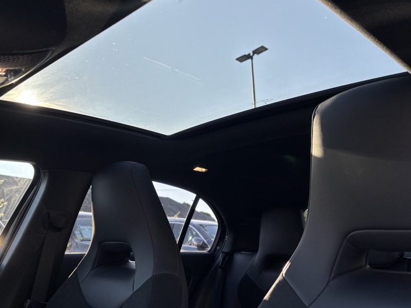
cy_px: 128
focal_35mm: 33
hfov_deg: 54.9
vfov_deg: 42.8
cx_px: 165
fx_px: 392
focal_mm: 5.96
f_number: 1.6
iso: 50
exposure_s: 1/348
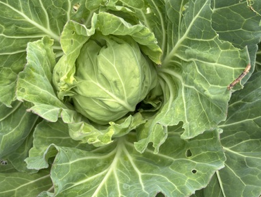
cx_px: 119
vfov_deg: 43.0
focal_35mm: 33
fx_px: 249
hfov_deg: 55.2
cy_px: 86
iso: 50
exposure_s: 1/1695
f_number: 1.6
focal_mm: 5.96
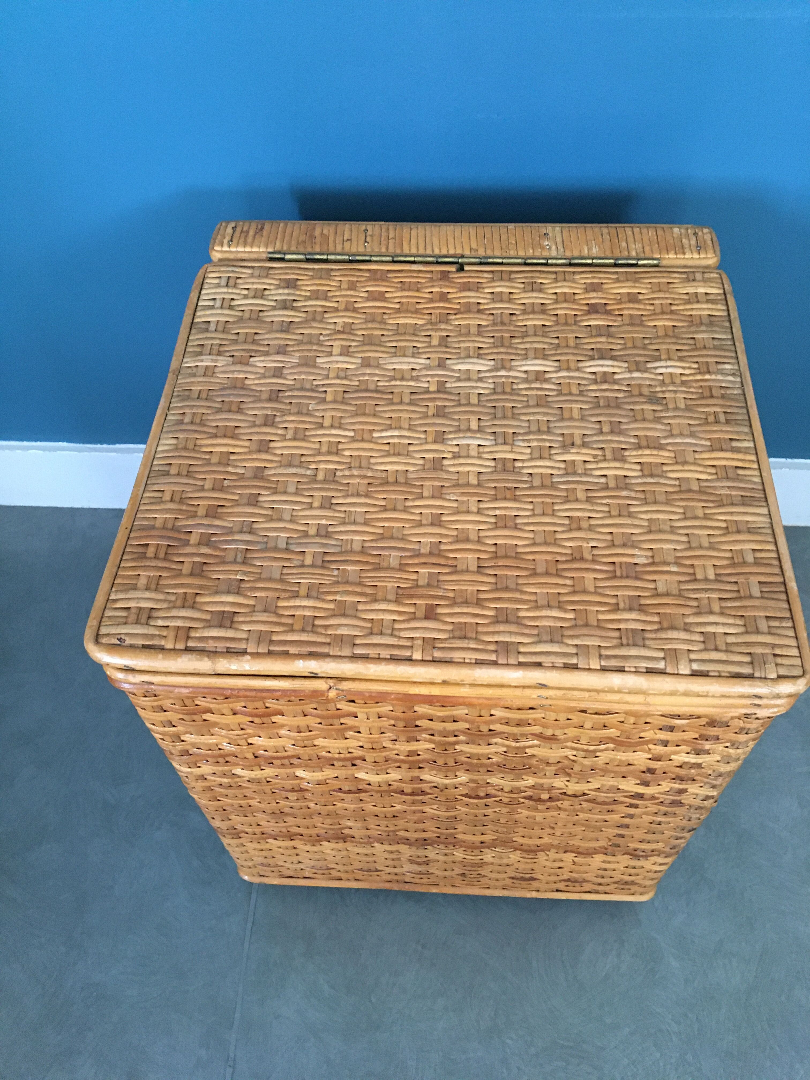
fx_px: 905
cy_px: 540
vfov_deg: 61.7
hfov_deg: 48.2
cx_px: 405
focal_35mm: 29
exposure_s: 1/17
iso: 200
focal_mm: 4.15
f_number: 2.2
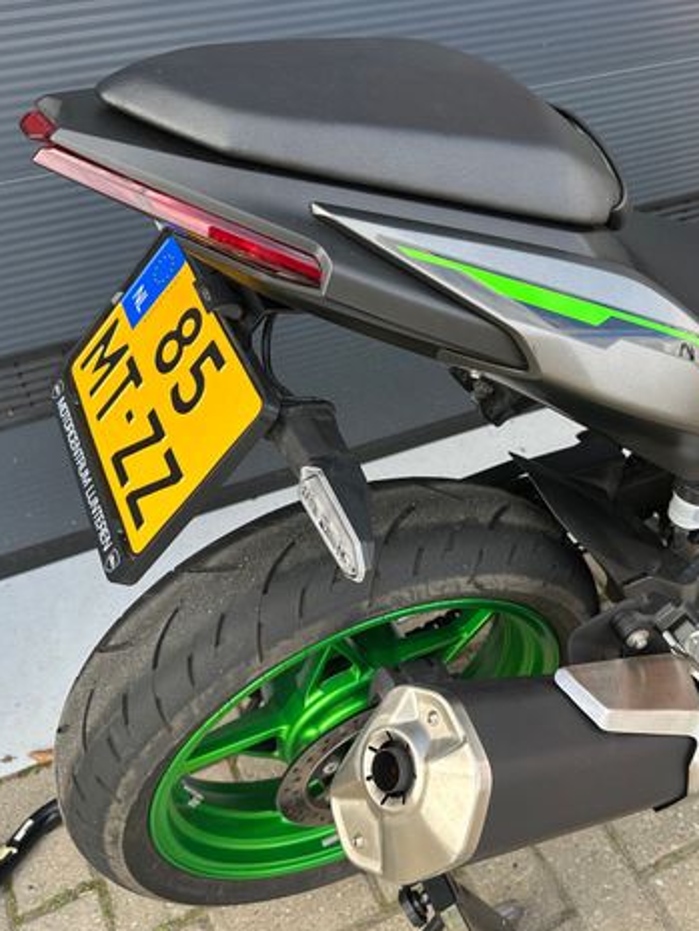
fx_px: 888
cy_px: 469
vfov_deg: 55.3
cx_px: 431
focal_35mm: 33
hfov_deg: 42.7
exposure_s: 1/389
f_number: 1.78
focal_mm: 6.86
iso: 80
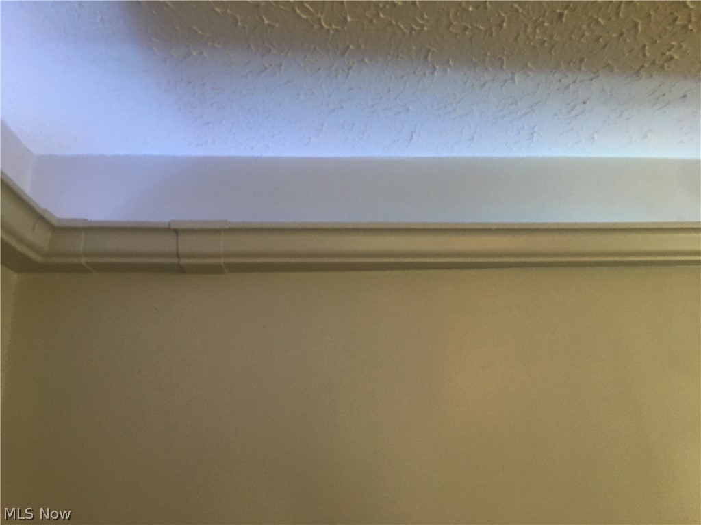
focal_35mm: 29
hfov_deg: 61.7
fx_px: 587
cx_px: 350
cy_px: 262
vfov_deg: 48.2
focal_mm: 4.15
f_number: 2.2
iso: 64
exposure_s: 1/15
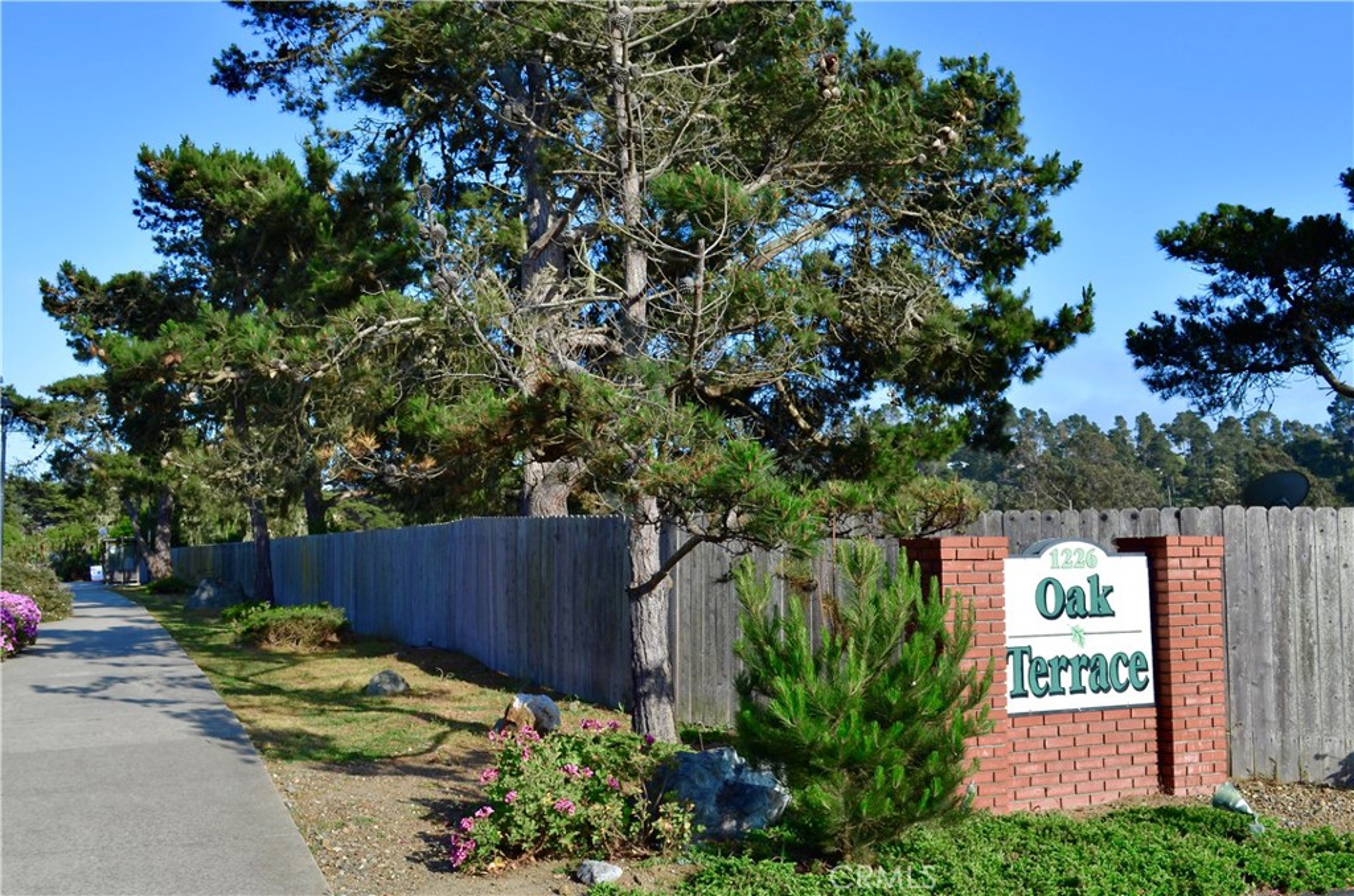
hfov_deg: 57.3
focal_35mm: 33
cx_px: 677
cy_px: 448
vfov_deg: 39.8
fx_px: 1238
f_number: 8
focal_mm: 22
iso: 125
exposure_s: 1/250
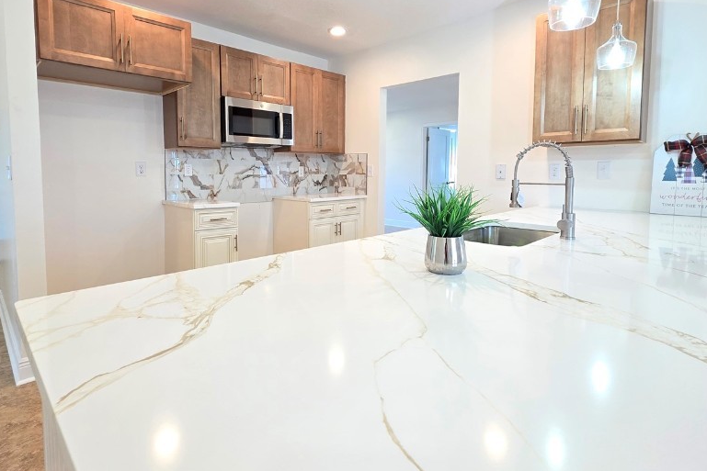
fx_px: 354
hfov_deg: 90.0
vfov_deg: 66.9
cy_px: 194
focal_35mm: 18
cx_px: 342
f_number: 1.9
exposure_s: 1/120
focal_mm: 2.2
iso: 250
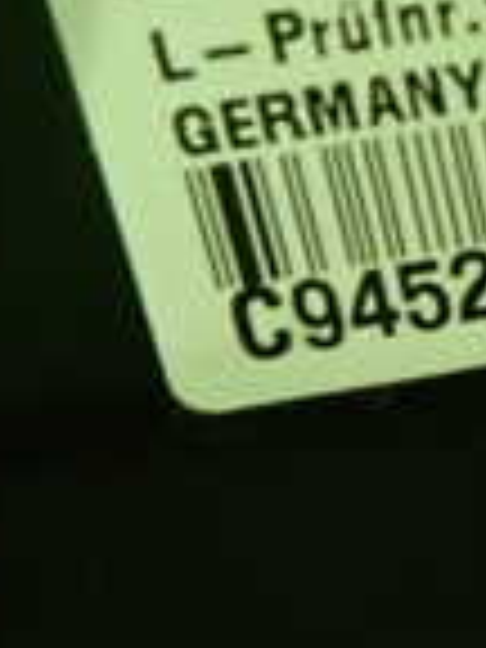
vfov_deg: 18.5
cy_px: 22
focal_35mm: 104
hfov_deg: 12.4
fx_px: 1947
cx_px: 994
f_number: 2
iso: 800
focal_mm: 4.5
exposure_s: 1/30
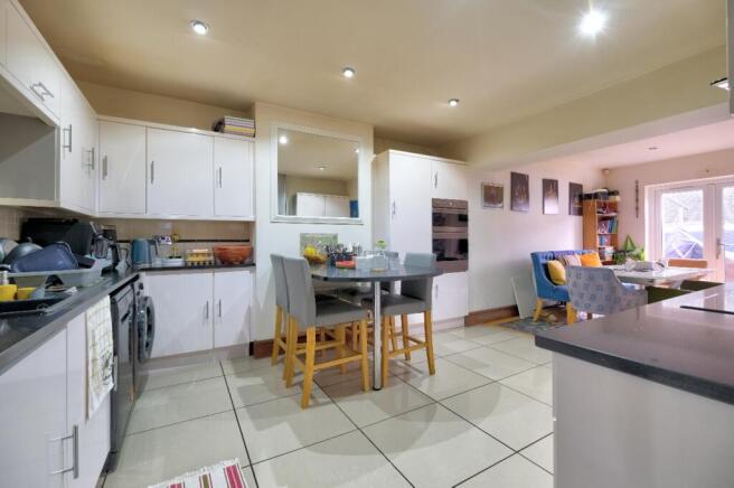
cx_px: 367
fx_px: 306
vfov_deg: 77.2
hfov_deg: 100.4
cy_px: 244
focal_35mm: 15
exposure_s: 1/15
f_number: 4
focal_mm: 10
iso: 500
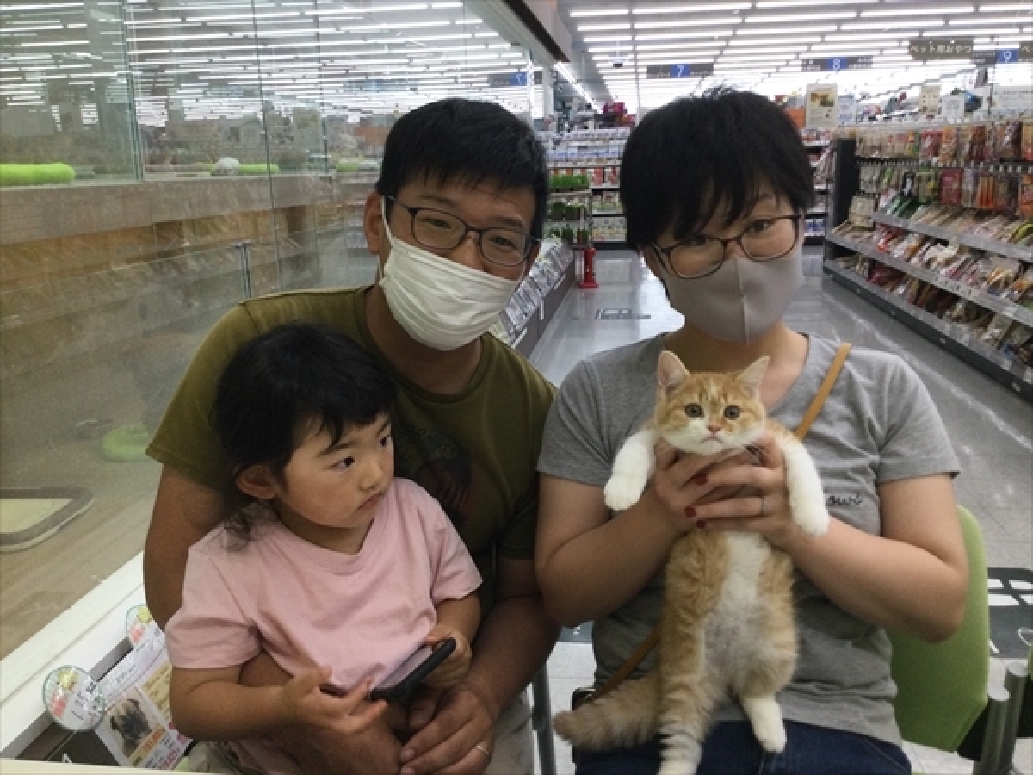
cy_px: 388
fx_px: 925
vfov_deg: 45.4
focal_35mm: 31
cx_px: 516
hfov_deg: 58.4
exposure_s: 1/30
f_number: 2.4
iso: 40
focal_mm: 3.3
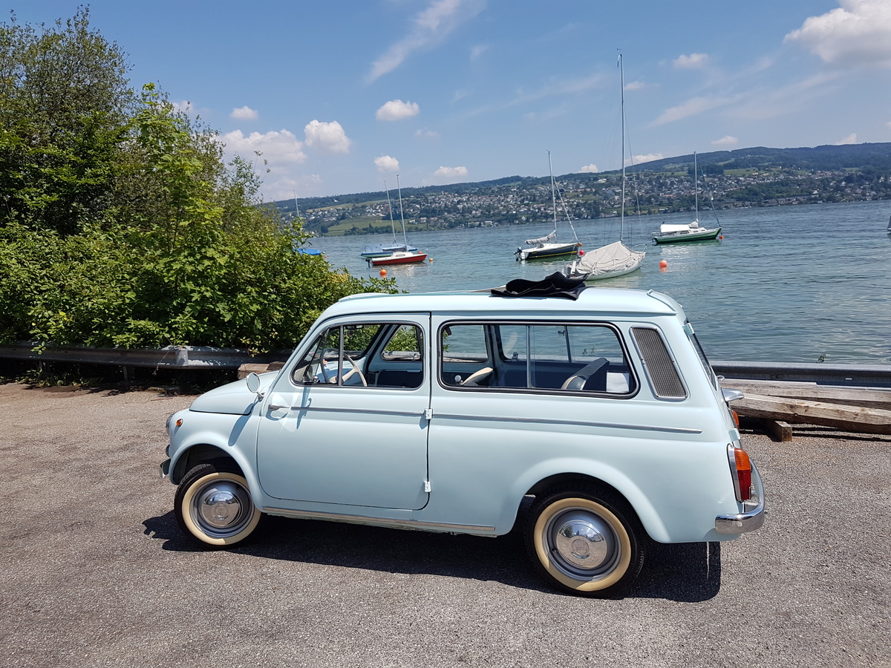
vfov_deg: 53.1
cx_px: 446
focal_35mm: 26
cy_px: 334
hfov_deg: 67.3
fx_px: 669
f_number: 1.7
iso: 40
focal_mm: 4.2
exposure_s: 1/2864
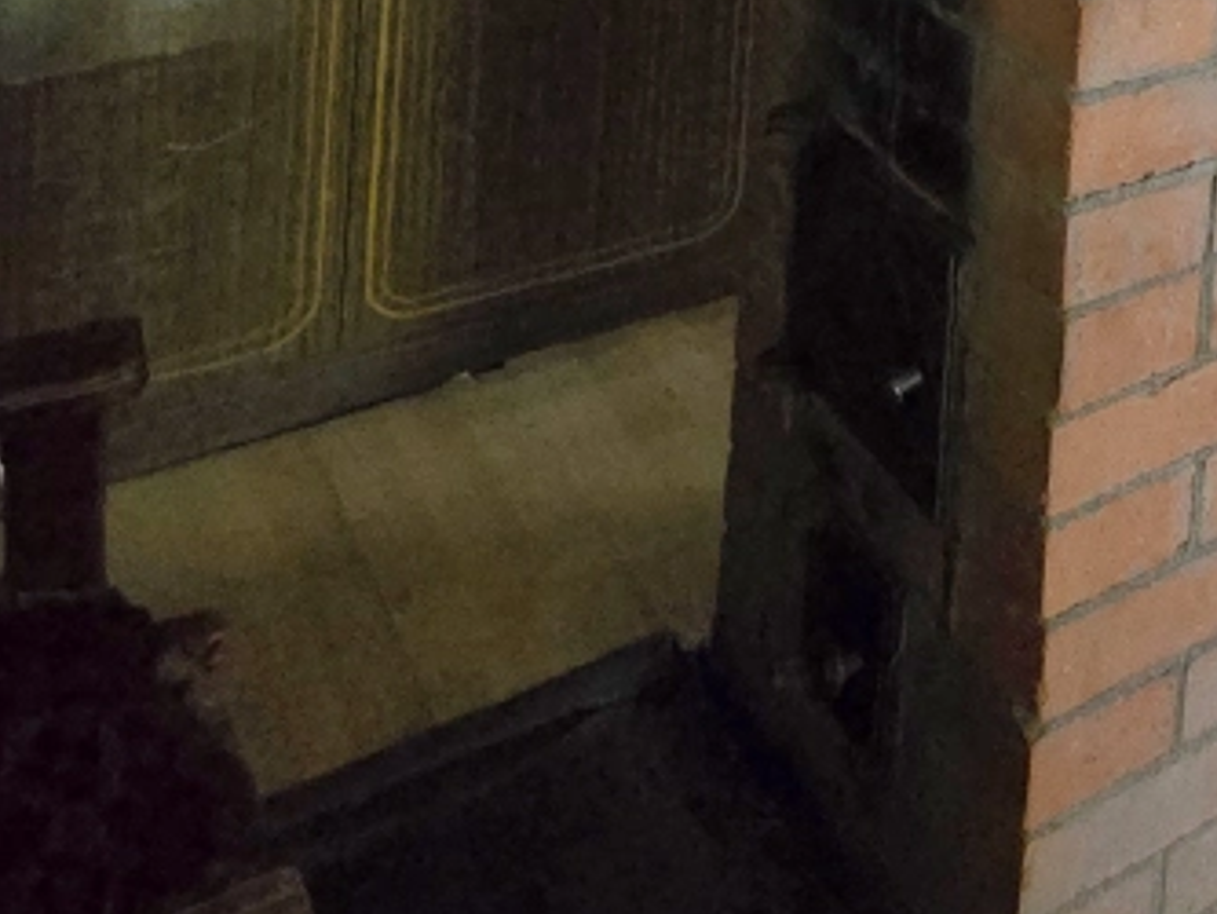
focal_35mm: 49
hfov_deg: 33.3
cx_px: 1381
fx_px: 1723
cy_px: -649
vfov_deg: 21.6
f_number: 2.2
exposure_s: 1/25.1
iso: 1250
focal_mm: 2.2
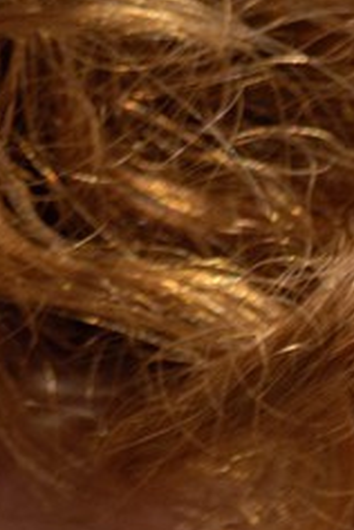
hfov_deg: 0.7
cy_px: -801
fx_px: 29911
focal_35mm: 2028
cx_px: -737
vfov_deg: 1.0
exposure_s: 1/400
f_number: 6.7
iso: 100
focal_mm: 200
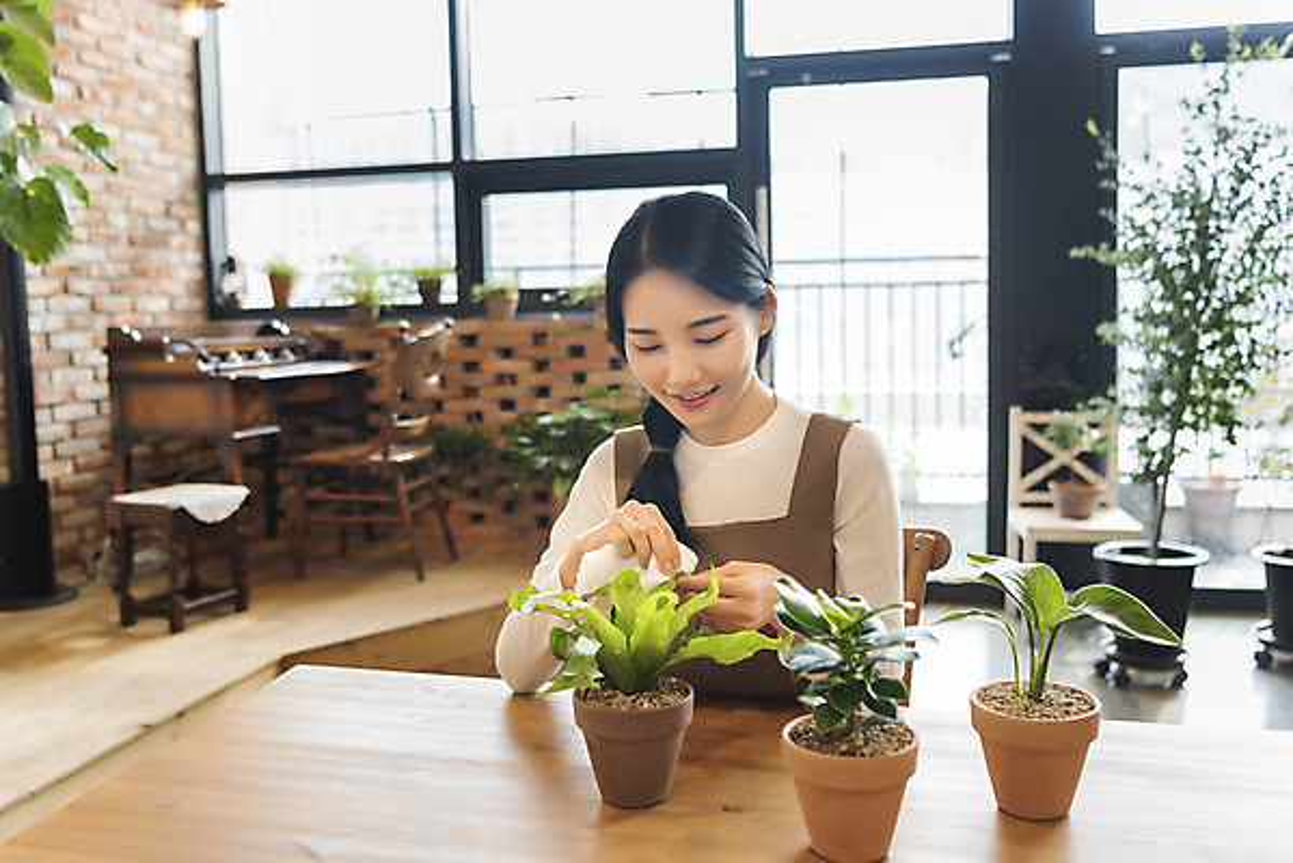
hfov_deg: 58.7
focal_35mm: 32
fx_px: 1150
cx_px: 646
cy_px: 432
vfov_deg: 41.2
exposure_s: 1/125
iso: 400
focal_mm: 32
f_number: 2.8
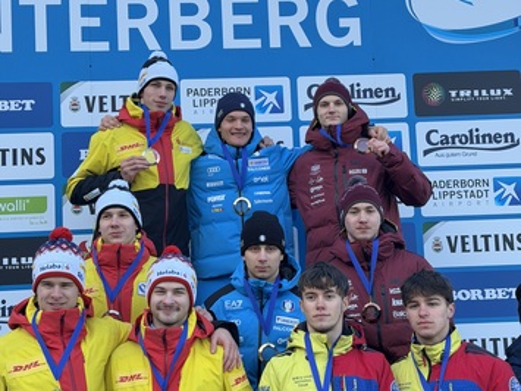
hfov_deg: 39.7
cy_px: 196
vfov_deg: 30.2
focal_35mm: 48
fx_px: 722
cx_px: 260
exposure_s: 1/828
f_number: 1.78
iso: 100
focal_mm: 6.76
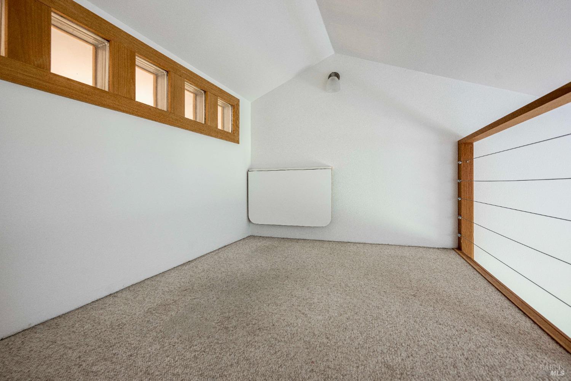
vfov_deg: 73.7
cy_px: 190
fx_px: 254
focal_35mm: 16
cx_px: 286
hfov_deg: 96.7
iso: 250
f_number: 5
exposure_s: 1/15
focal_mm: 16
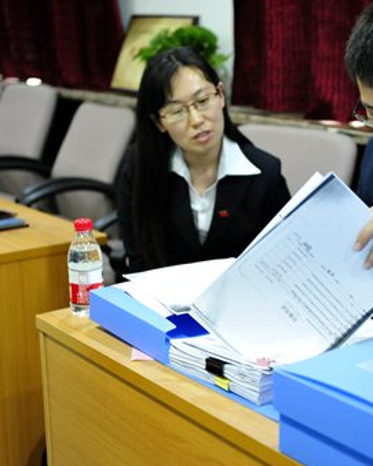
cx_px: 271
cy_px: 235
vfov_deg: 27.5
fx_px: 953
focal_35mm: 69
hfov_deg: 22.0
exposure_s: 1/125
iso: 5000
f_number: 2.8
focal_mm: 48
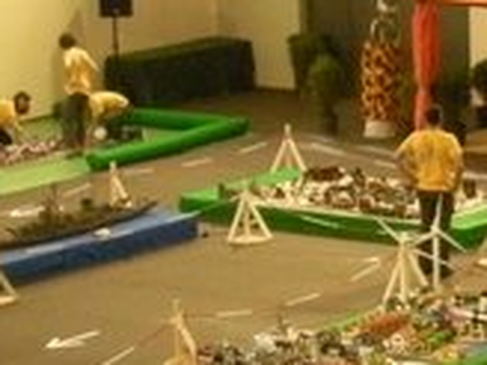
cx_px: 894
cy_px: 386
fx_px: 2448
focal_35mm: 174
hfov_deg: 10.6
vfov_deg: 8.5
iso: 400
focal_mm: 5.7
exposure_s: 1/49.3
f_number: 2.8
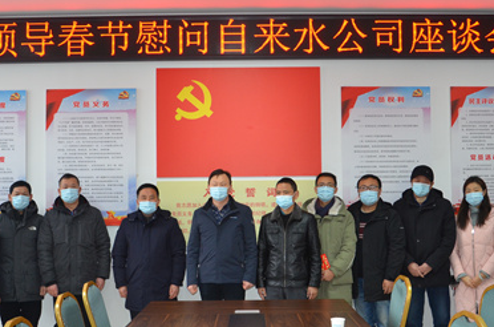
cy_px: 181
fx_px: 695
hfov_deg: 39.1
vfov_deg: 26.4
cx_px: 251
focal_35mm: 51
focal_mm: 21
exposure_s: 1/60
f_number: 3.8
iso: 640
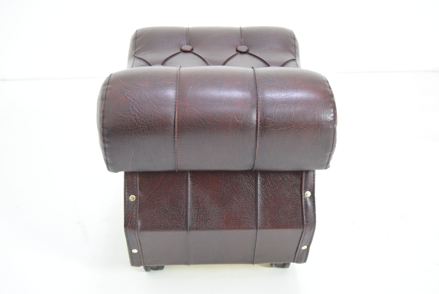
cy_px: 147
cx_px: 220
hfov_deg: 46.4
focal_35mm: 42
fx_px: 513
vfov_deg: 31.9
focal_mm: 28
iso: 1600
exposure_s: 1/40
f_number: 4
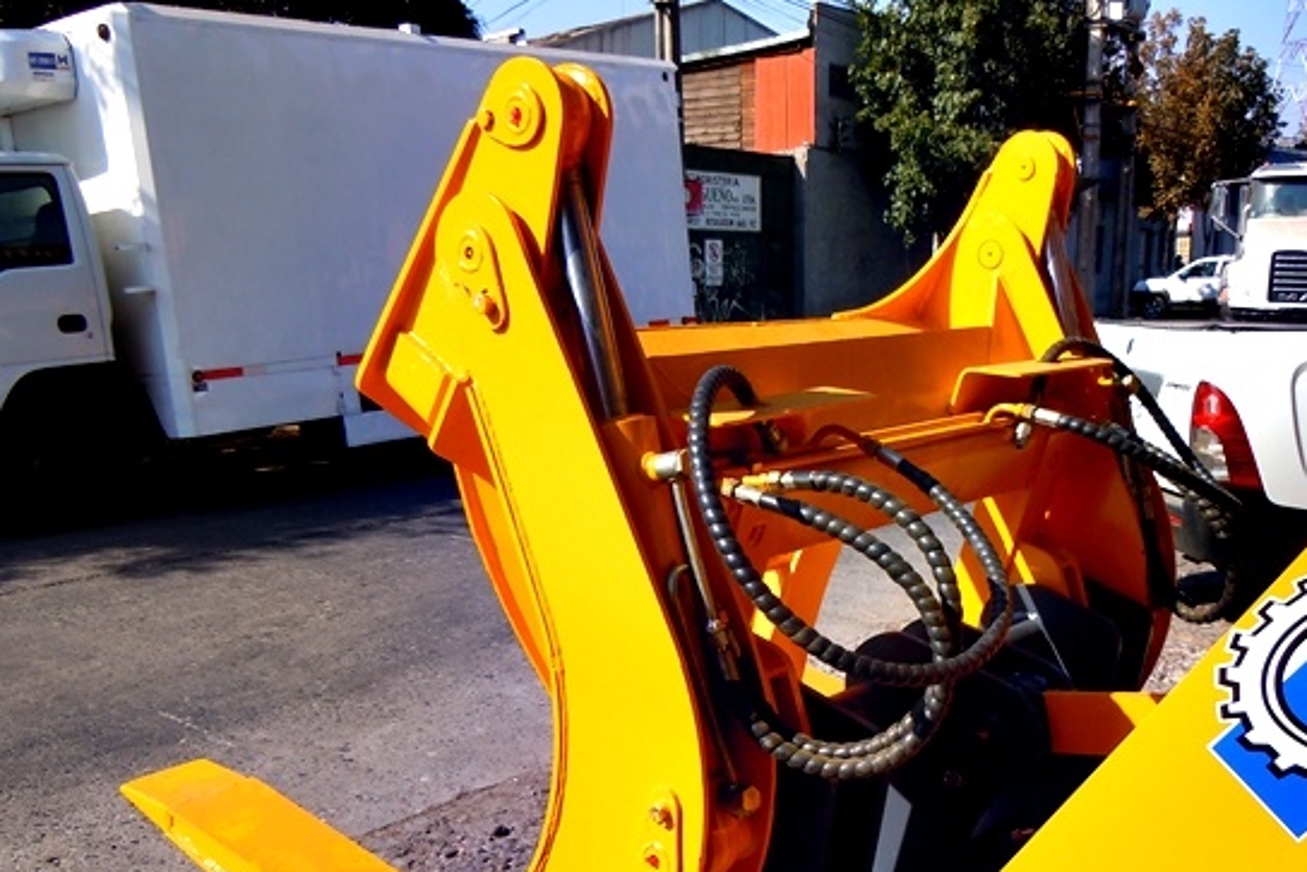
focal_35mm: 38
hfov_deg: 50.5
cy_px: 578
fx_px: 1380
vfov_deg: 34.8
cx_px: 756
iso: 100
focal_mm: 5.4
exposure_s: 1/800
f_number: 3.5
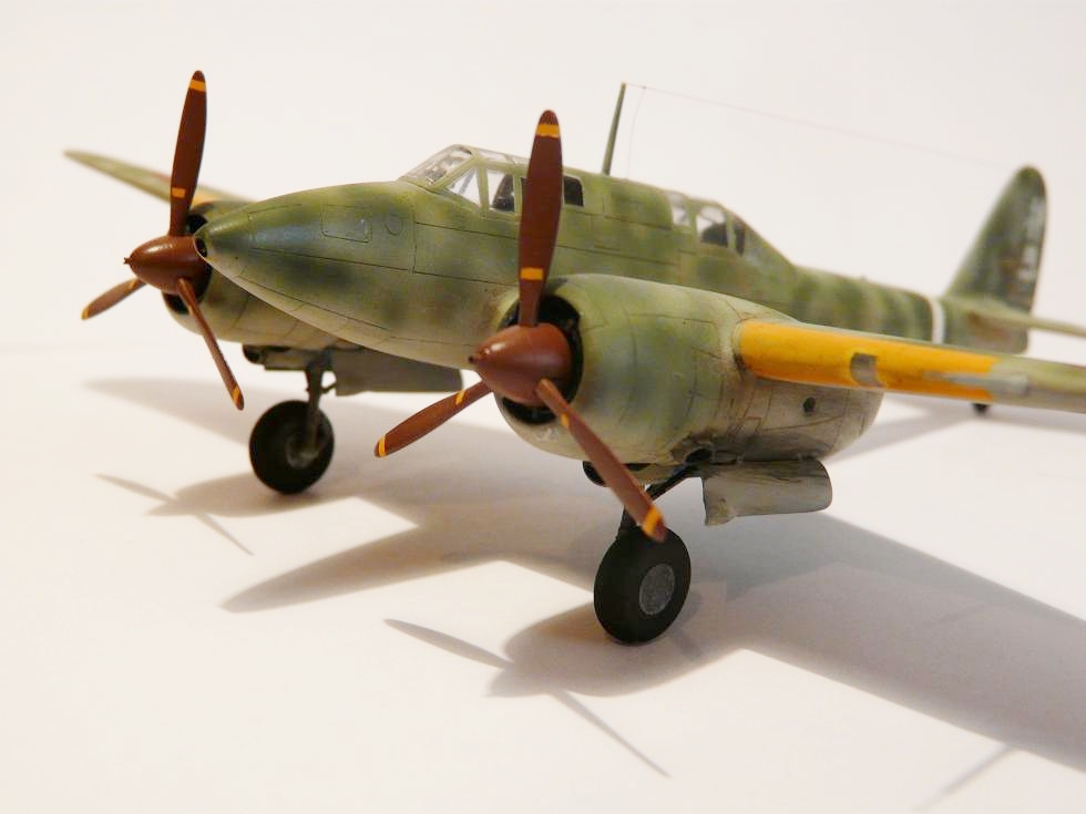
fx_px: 1506
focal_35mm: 48
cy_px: 407
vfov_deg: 30.3
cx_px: 543
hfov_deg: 39.7
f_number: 3.2
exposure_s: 1/40
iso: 160
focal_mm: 7.9
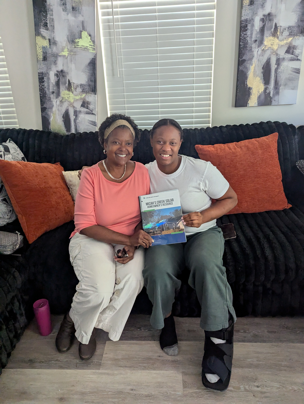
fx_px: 280
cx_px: 152
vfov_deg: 71.5
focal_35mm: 24
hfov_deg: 56.9
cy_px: 202
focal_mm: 6.81
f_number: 1.85
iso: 1110
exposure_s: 1/142
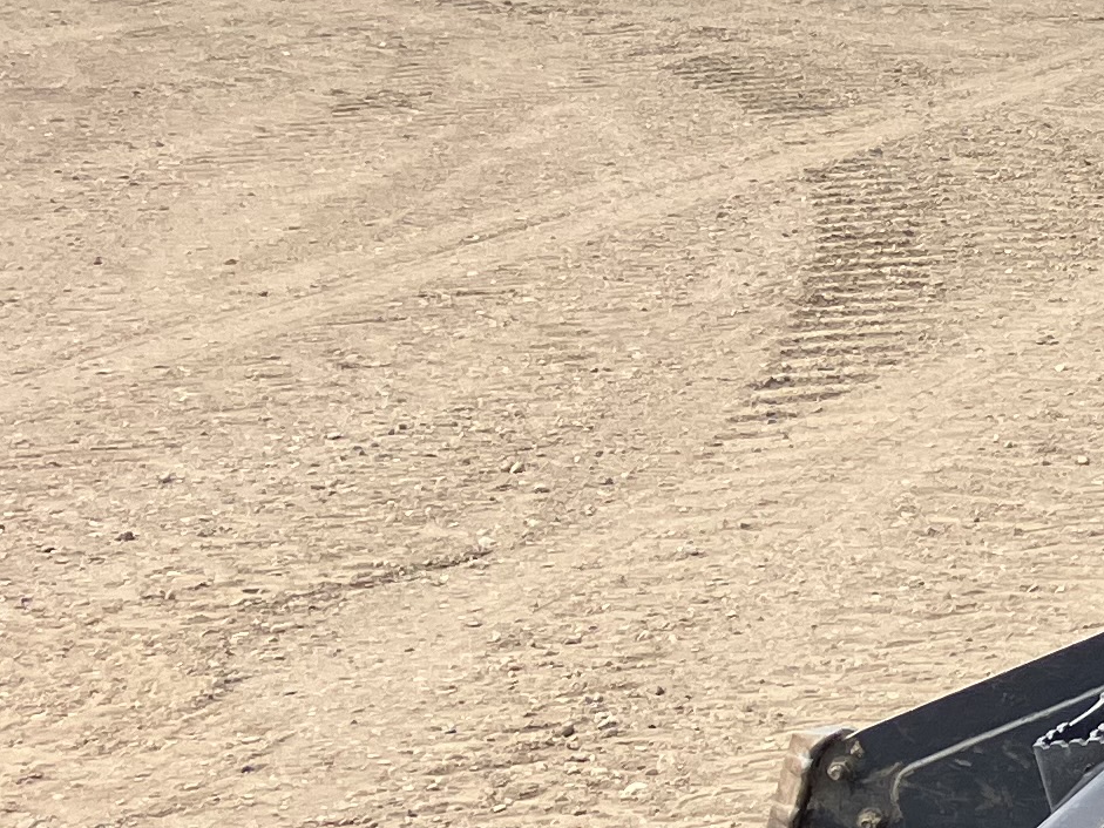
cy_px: 425
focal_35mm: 120
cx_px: 2345
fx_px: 3828
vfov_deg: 12.4
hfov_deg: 13.5
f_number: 1.8
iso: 32
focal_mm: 3.99
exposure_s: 1/1279
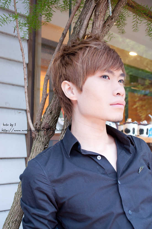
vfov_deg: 41.1
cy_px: 114
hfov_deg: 28.0
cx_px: 76
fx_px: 305
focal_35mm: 48
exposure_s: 1/20
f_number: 4.8
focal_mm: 32
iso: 400
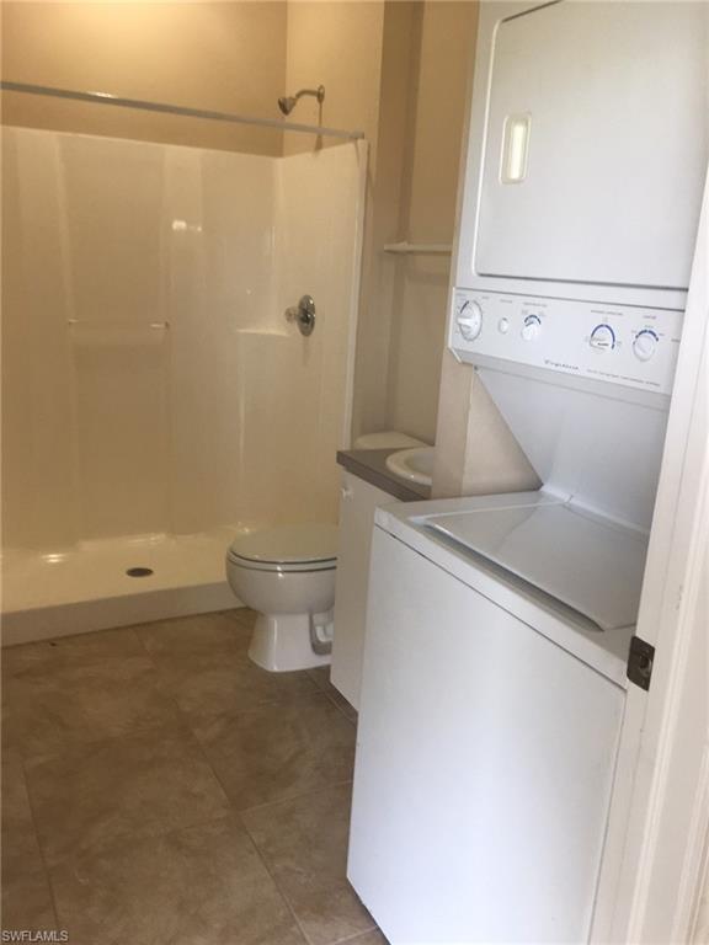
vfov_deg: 61.7
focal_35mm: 29
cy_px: 472
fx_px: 792
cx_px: 354
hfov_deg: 48.2
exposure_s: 1/30
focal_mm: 4.15
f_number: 2.2
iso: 80
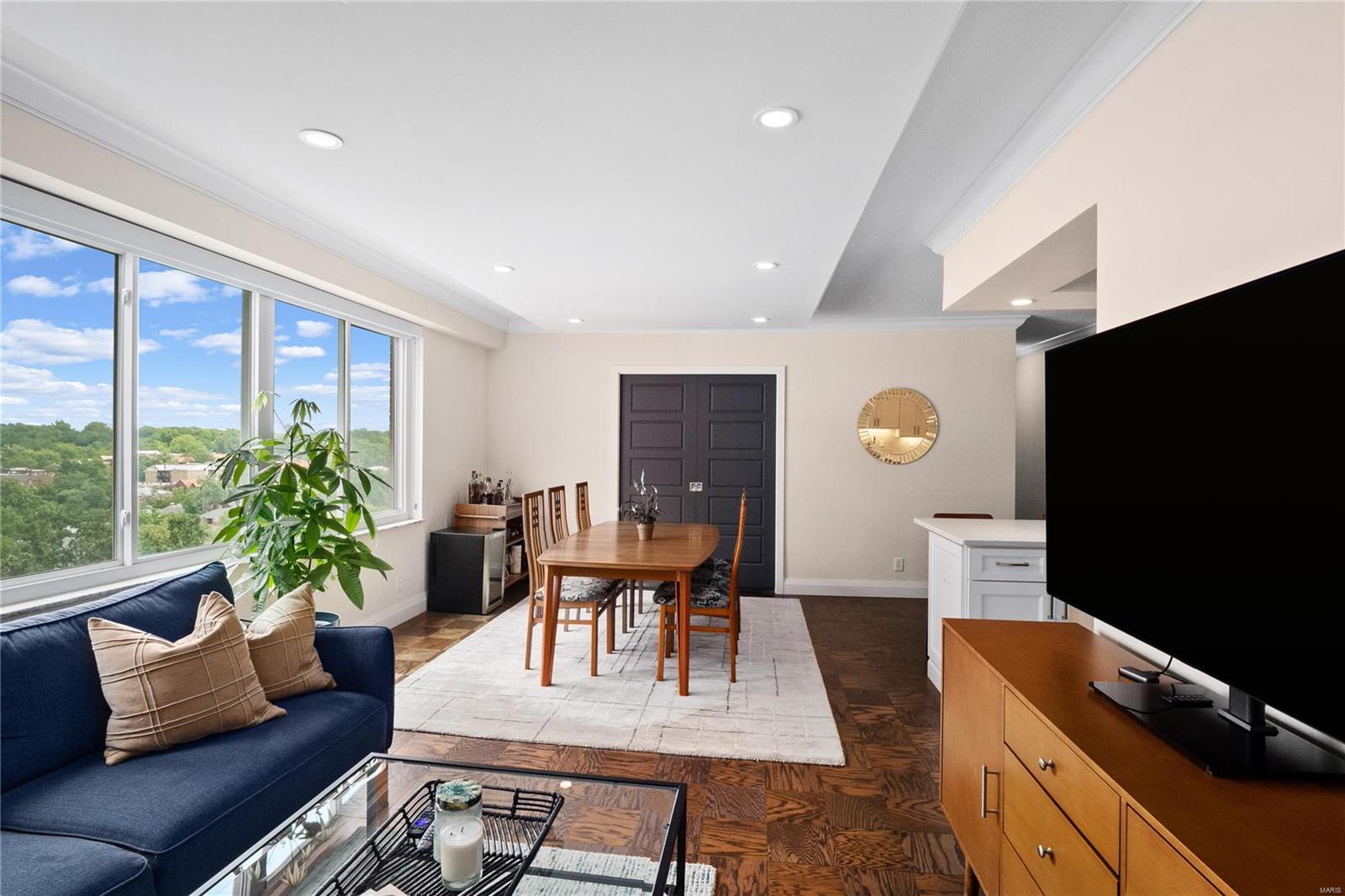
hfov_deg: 96.7
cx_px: 672
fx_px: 598
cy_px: 448
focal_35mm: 16
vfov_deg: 73.7
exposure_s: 1/30
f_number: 8
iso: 1600
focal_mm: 8
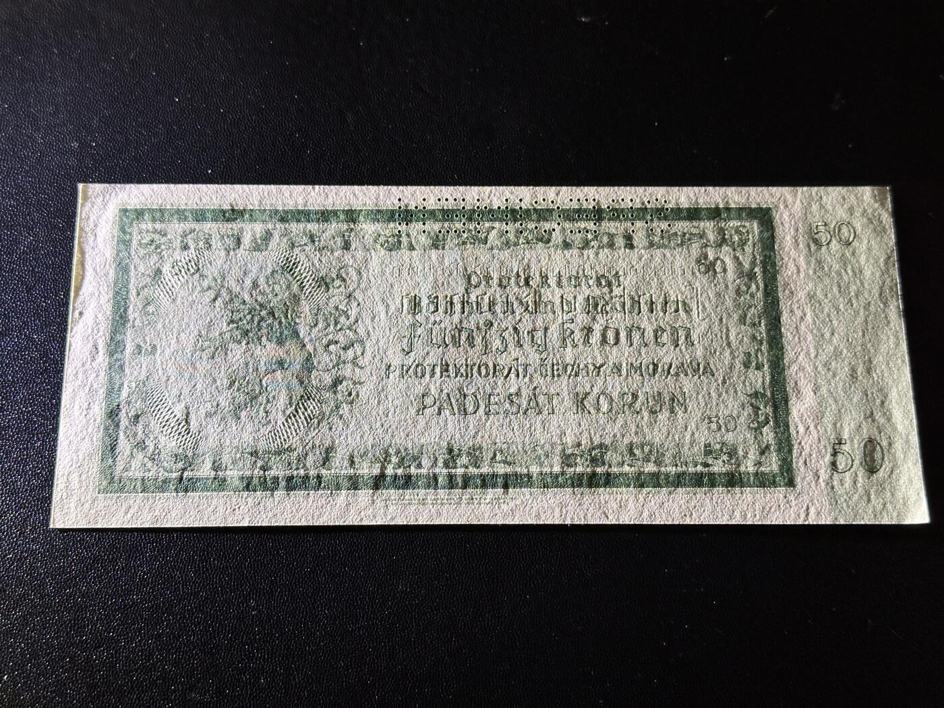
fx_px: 1309
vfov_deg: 30.3
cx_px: 472
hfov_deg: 39.7
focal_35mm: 48
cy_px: 354
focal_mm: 6.86
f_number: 1.78
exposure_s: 1/100
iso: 160
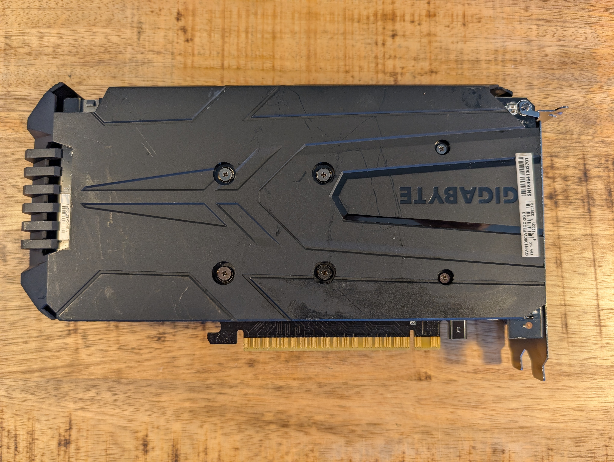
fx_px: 426
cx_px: 307
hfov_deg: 71.5
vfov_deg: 56.9
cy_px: 231
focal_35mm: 24
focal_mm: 6.9
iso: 119
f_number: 1.68
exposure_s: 1/100
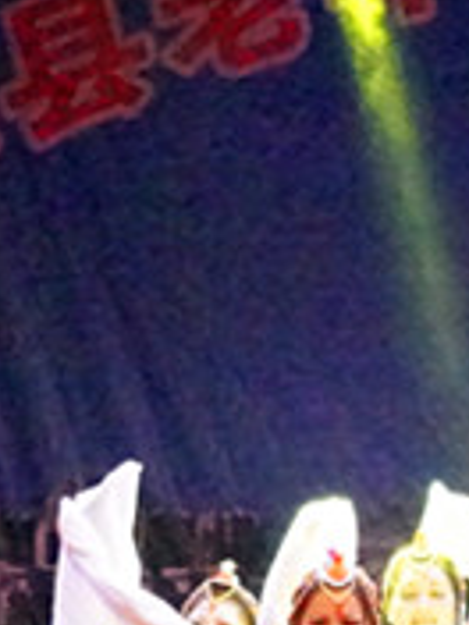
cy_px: 570
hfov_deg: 6.5
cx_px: 828
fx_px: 4031
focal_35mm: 223
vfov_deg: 8.8
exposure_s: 1/640
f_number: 8
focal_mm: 35
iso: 16000
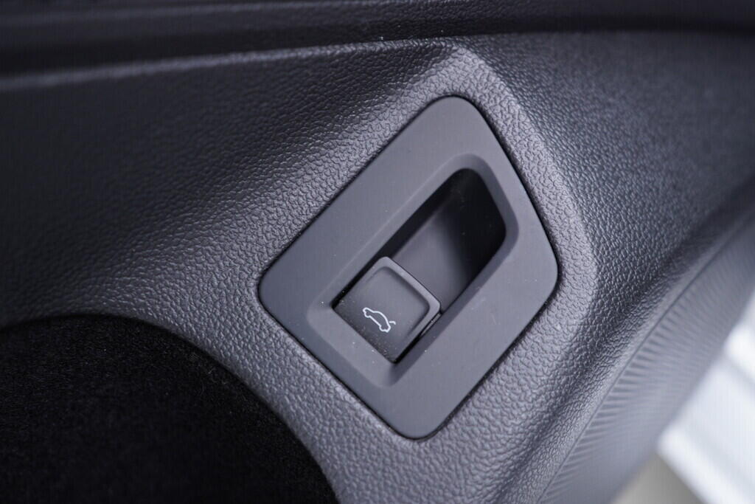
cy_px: 252
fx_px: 755
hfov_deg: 53.1
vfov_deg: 36.9
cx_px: 378
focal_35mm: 36
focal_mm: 24
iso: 250
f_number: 2.8
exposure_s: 1/40
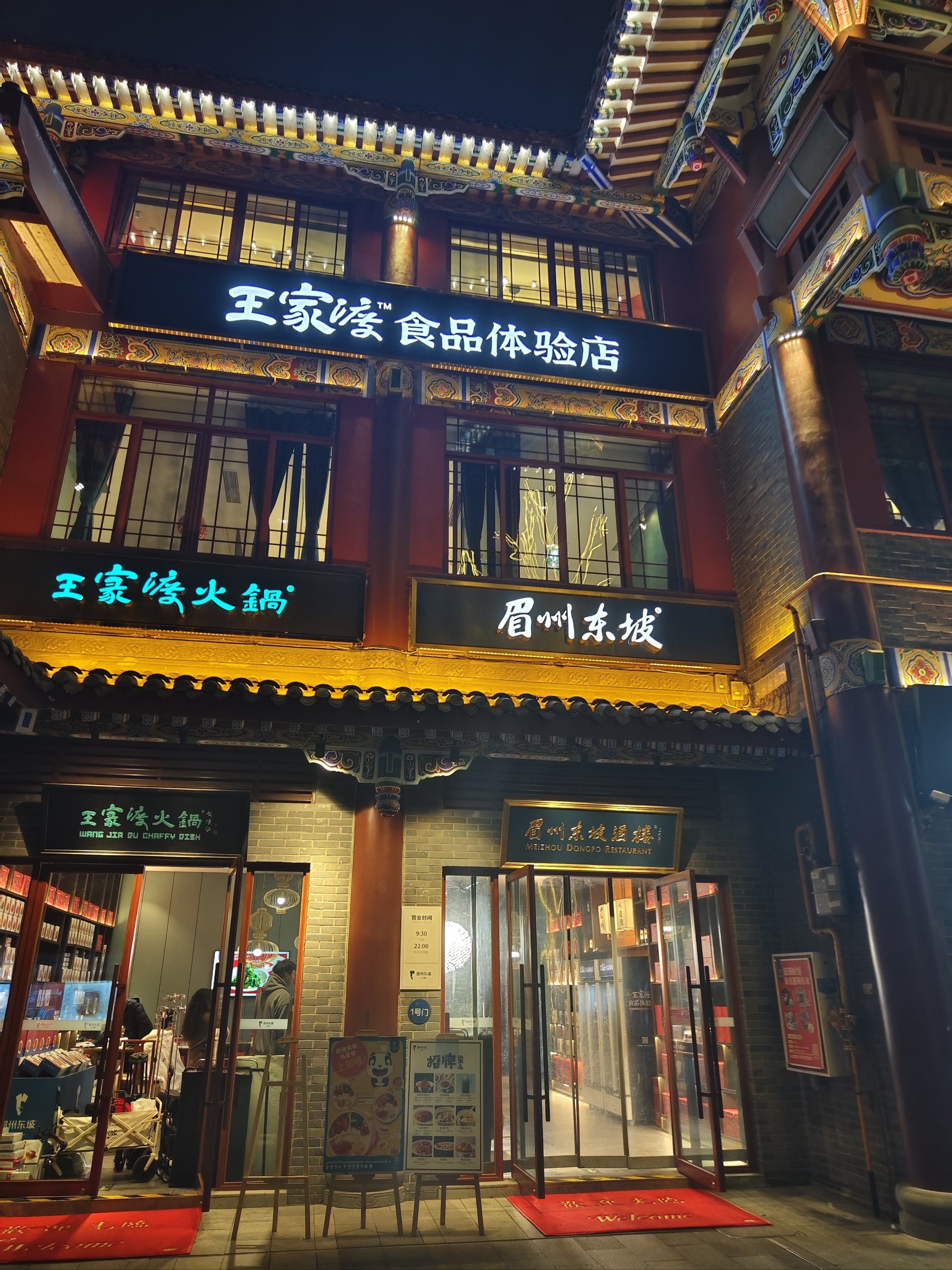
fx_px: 843
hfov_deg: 58.9
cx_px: 476
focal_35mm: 23
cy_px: 635
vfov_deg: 73.9
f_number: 1.75
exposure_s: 1/50.3
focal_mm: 8.67
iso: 372
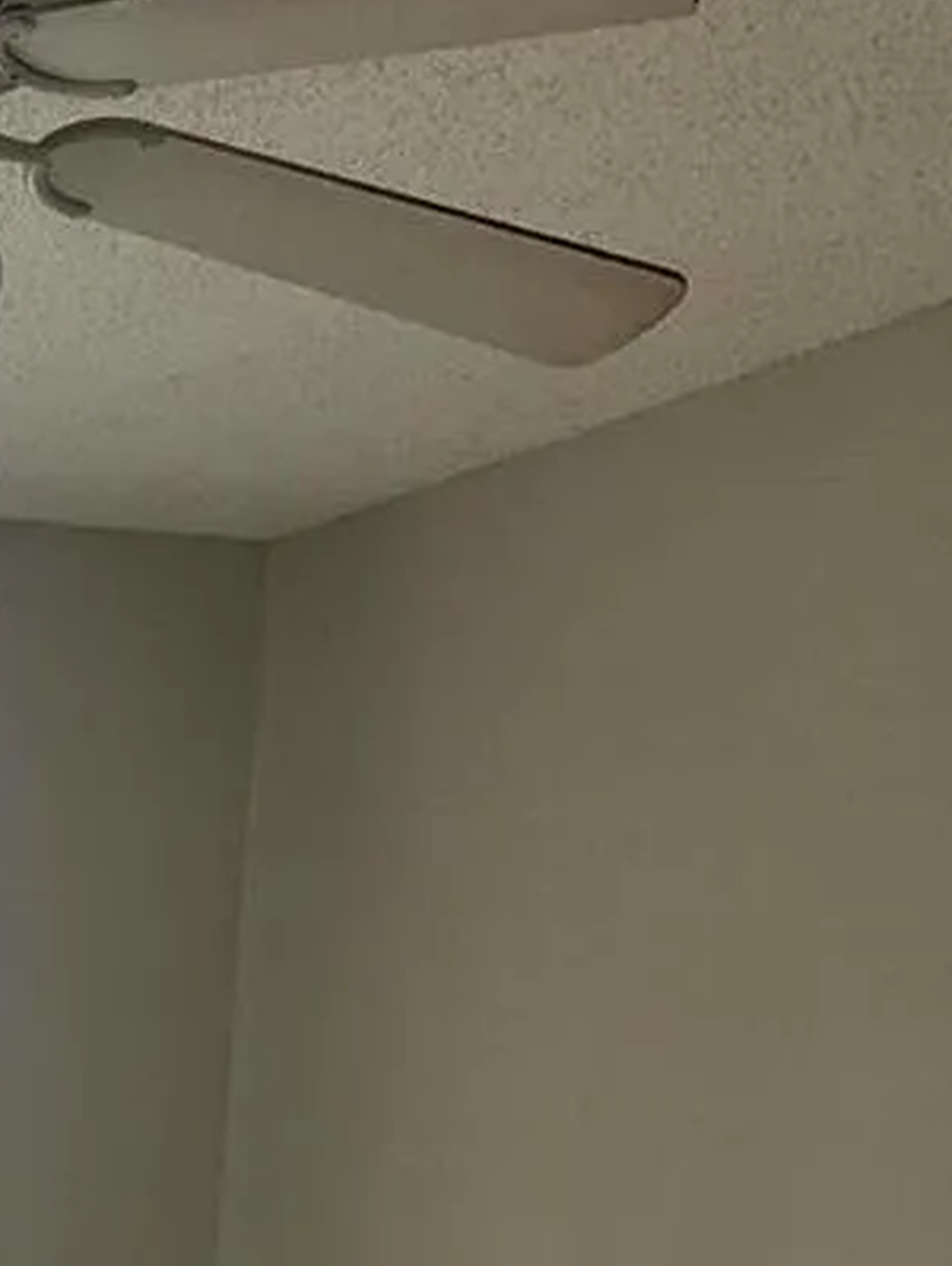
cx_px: -857
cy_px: 2135
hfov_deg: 13.1
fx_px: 3661
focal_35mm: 100
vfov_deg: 16.9
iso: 40
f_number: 1.5
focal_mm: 5.7
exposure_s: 1/167
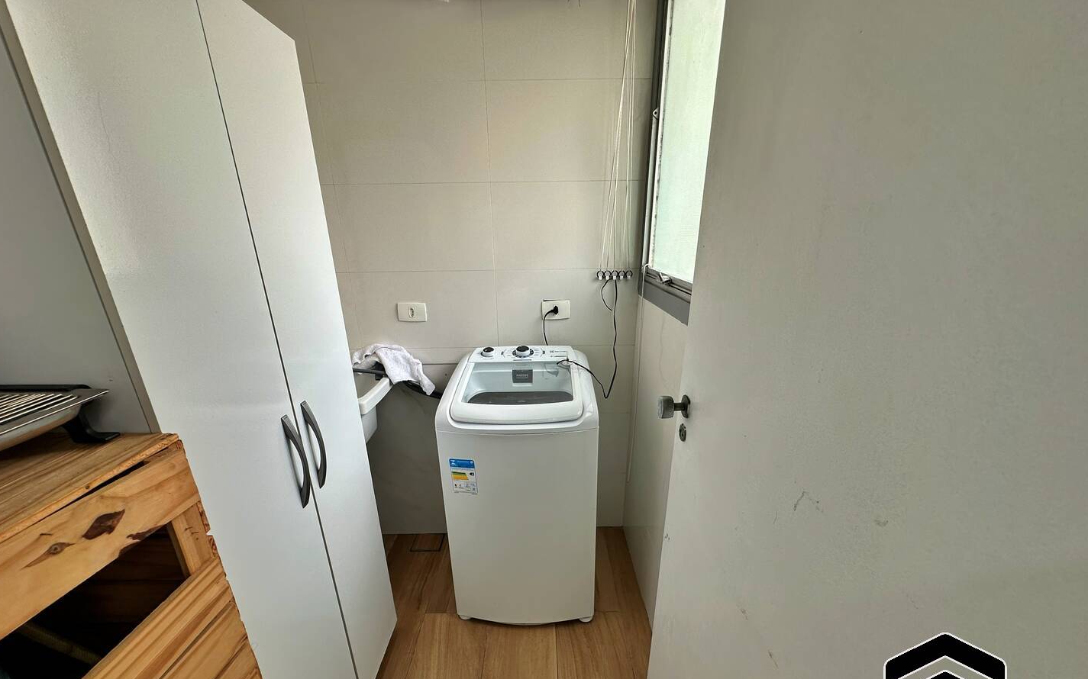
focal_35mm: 15
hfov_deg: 101.5
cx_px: 541
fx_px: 445
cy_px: 410
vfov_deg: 73.9
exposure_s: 1/172
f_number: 2.2
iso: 40
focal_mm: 2.22
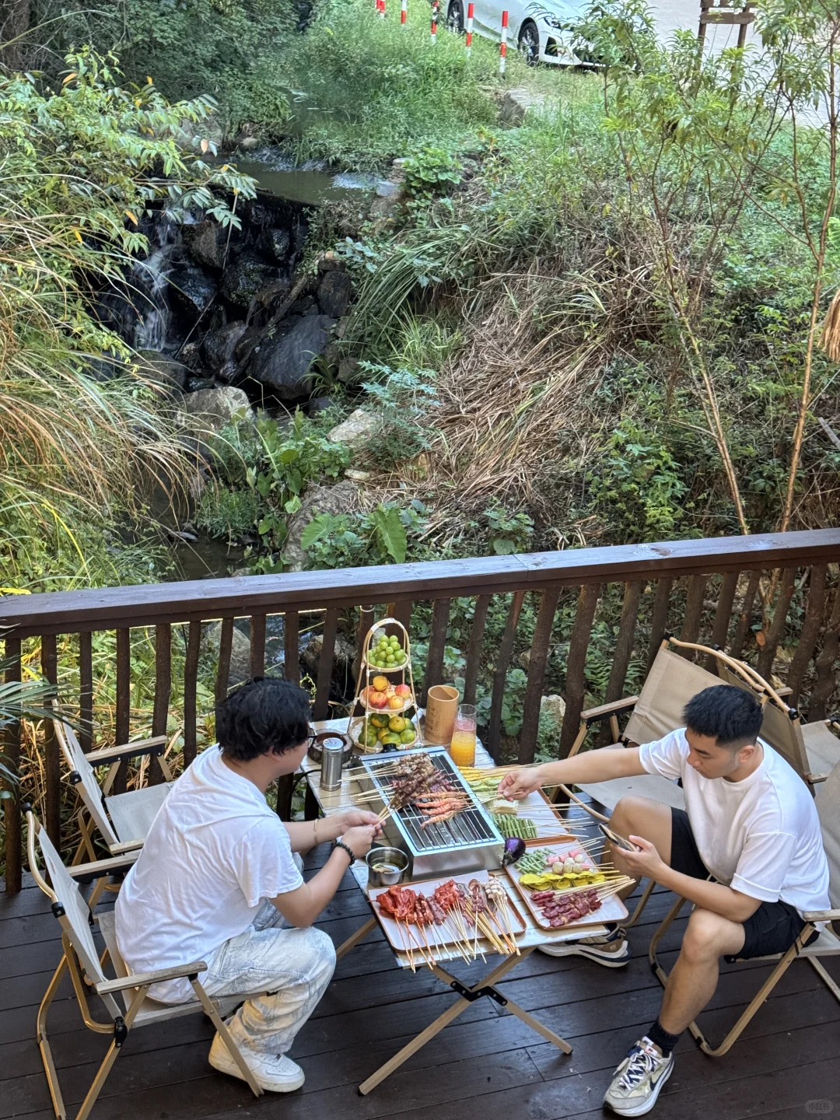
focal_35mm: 48
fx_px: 1553
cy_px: 560
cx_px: 420
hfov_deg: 30.3
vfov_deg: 39.7
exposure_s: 1/33
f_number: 1.78
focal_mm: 6.76
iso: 320
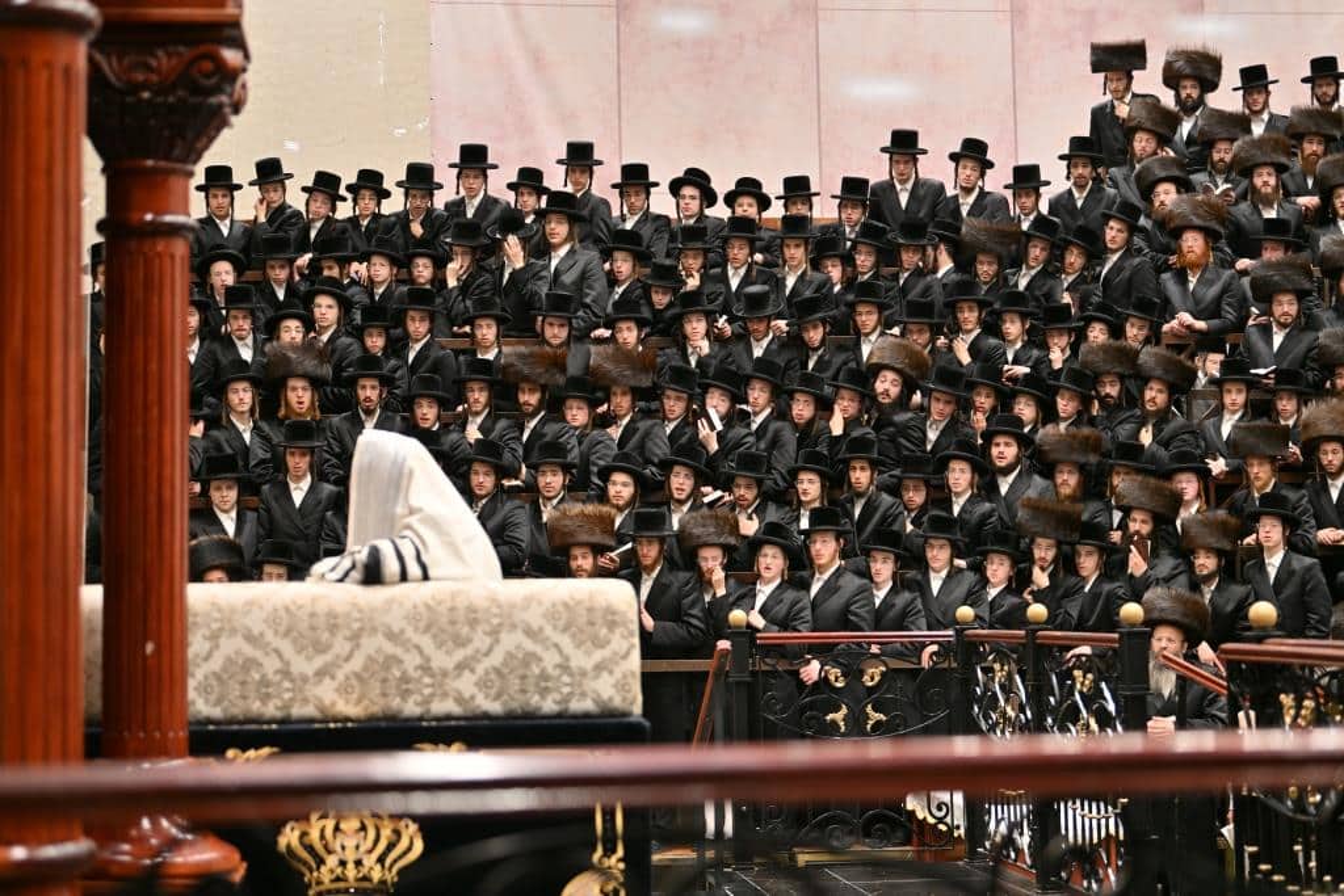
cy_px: 448
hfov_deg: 28.8
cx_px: 672
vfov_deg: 19.5
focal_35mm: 70
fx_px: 2614
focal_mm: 70
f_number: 2.8
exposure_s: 1/200
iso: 250
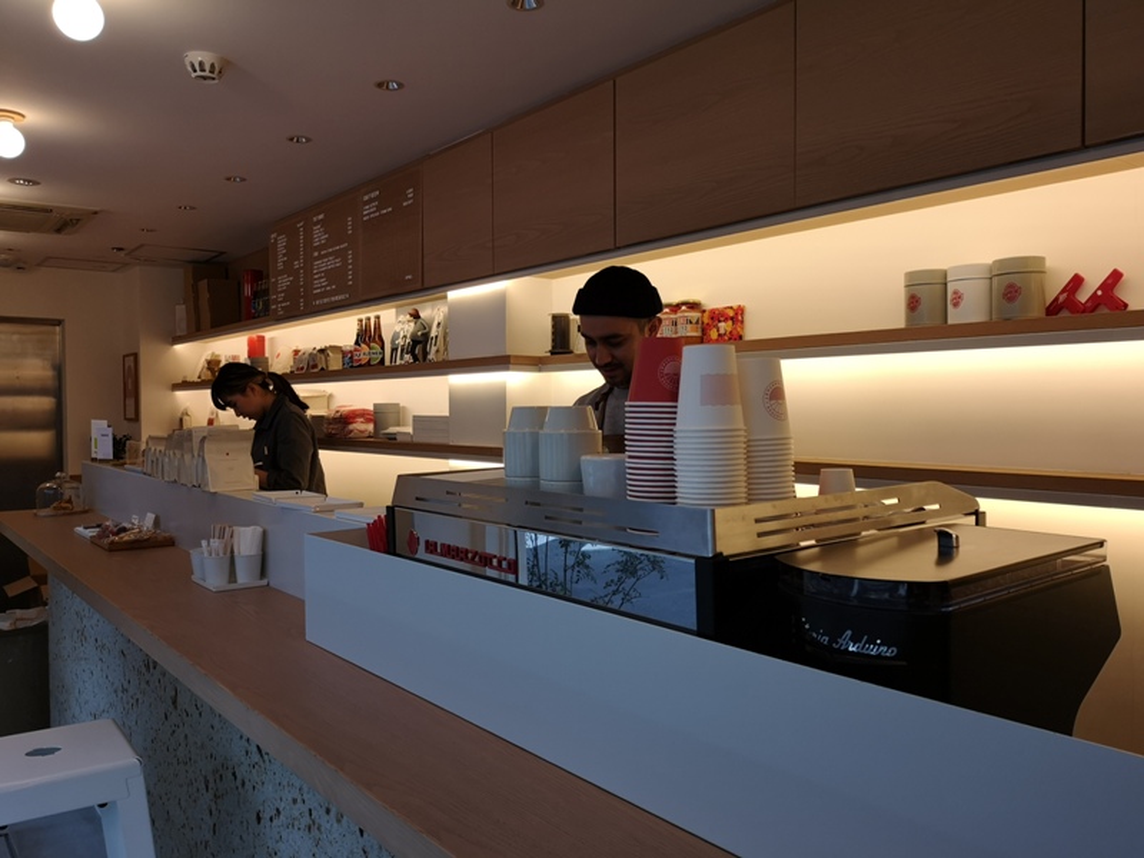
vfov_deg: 51.4
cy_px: 429
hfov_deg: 65.3
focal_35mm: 27
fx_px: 892
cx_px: 572
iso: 64
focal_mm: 3.95
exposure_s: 1/120
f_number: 1.8
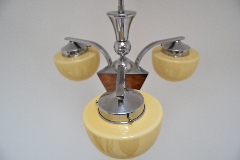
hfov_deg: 67.3
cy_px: 80
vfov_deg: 48.0
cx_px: 120
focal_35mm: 27
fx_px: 180
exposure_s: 1/125
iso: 1600
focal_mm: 18
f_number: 5.6
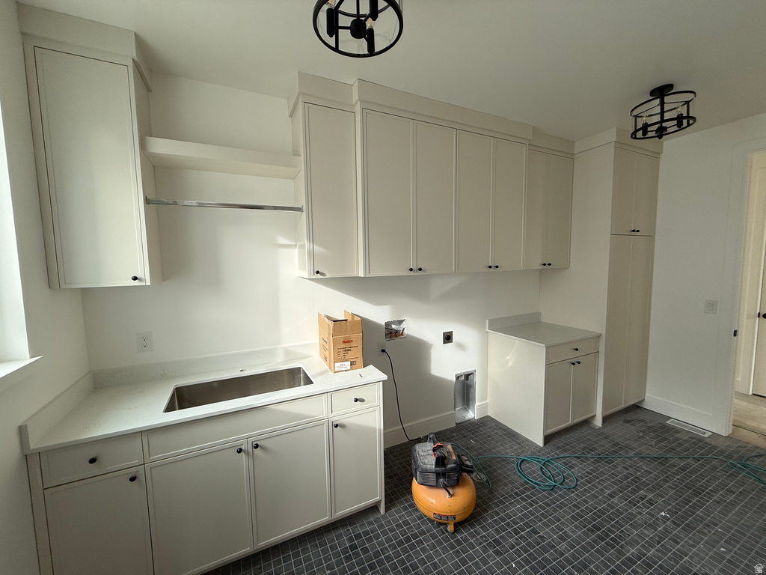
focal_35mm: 14
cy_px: 288
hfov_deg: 102.1
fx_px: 310
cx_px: 383
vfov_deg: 85.7
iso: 50
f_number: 2.2
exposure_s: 1/99
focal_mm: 2.22
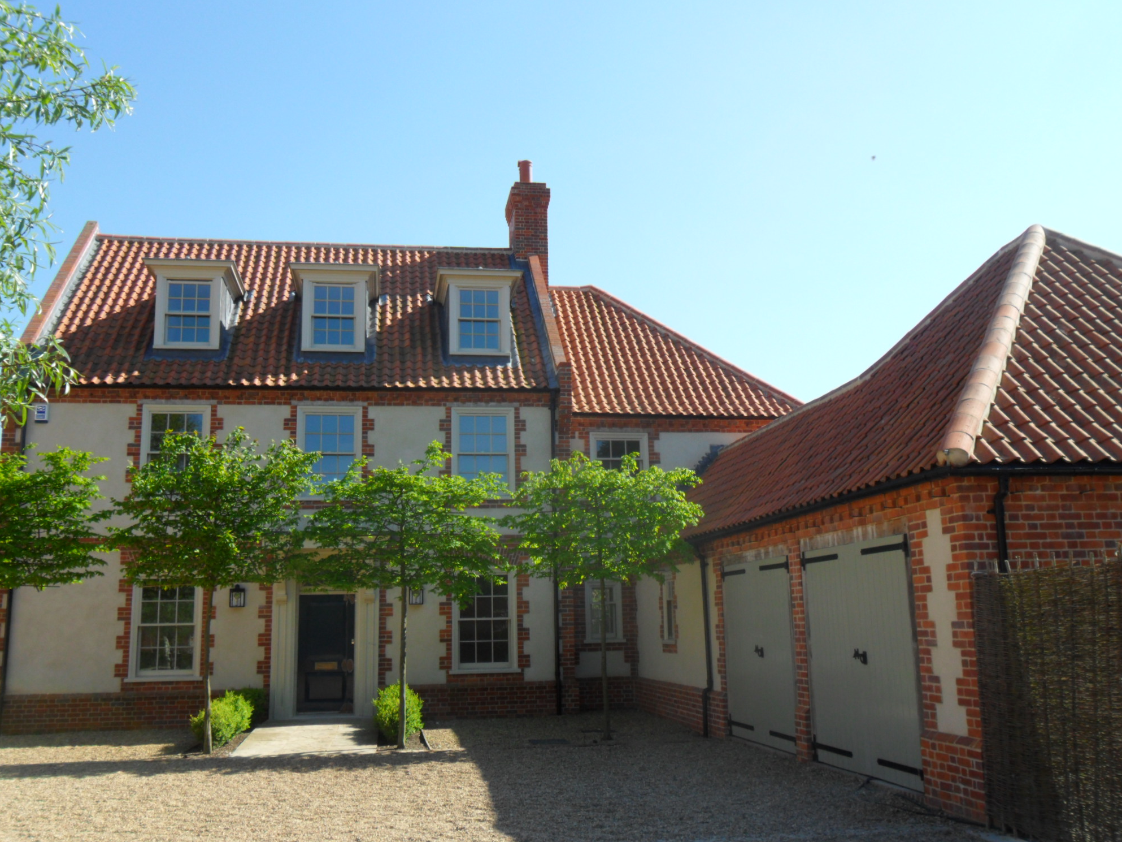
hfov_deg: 55.4
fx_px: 1069
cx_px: 545
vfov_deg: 42.9
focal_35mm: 33
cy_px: 429
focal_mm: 5.7
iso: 80
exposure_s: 1/350
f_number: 3.7
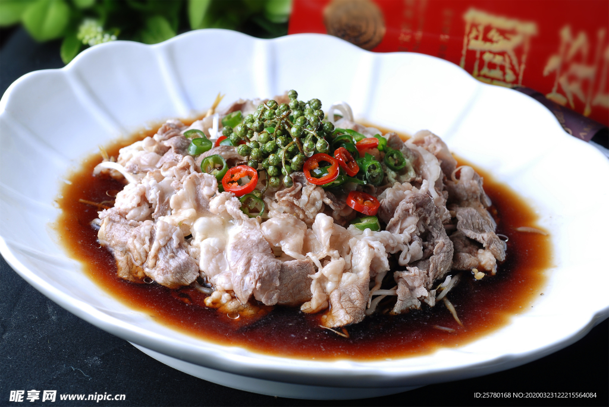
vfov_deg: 15.2
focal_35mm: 90
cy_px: 204
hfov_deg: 22.6
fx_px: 1524
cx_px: 304
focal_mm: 60
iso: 125
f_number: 8
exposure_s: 1/160
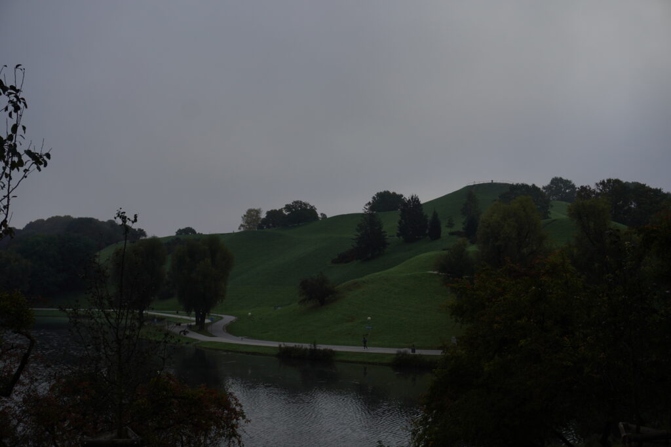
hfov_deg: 47.9
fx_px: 755
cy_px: 224
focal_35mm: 40
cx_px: 336
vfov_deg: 33.0
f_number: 5.6
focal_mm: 27
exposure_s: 1/400
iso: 100
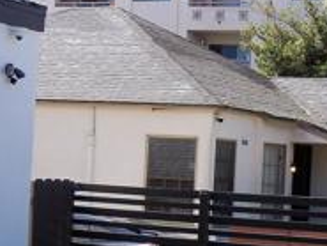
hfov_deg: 16.2
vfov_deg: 12.3
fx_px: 1144
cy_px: 120
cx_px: 223
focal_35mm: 121
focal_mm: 6.2
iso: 80
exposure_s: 1/250
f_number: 3.5
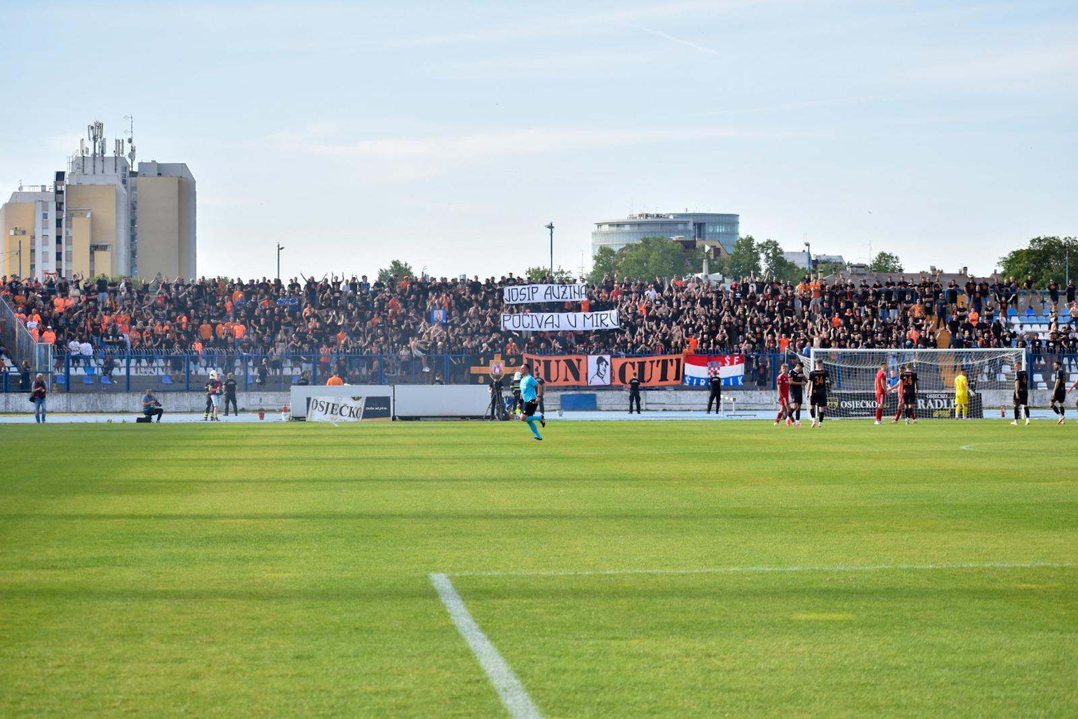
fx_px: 3144
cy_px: 360
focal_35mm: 105
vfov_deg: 13.0
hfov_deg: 19.5
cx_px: 539
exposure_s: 1/400
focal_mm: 70
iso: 160
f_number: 4.5
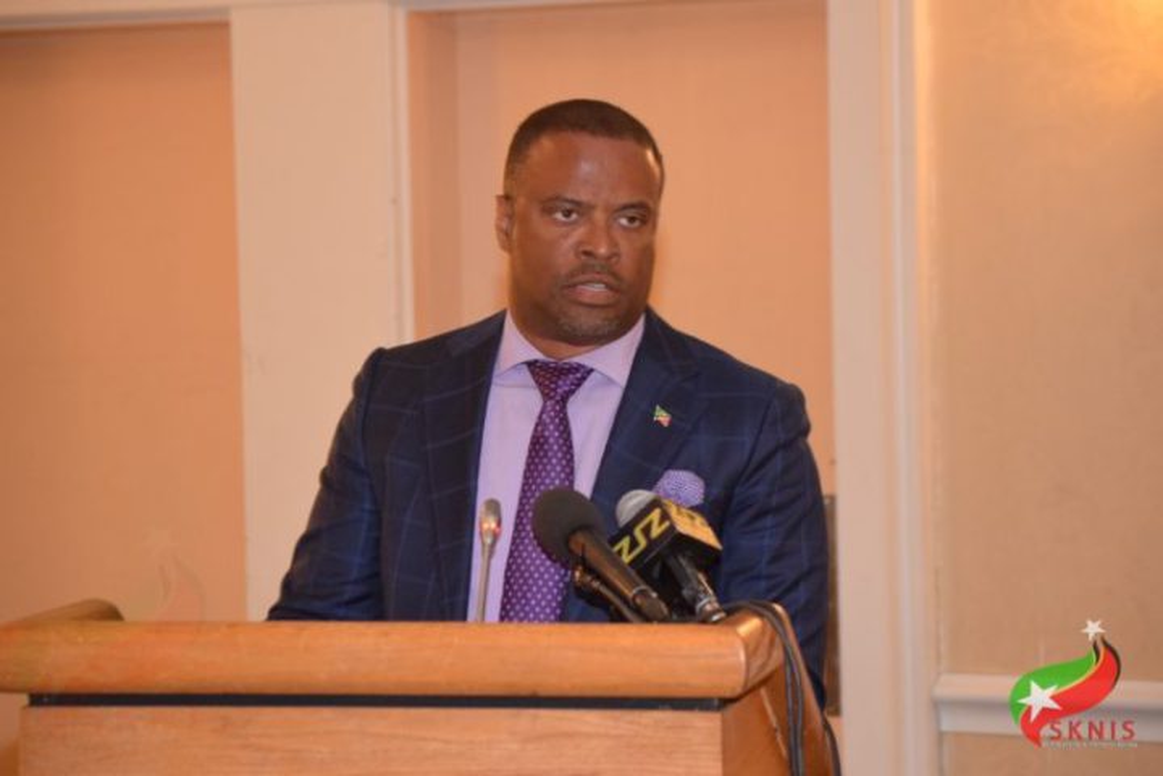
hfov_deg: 16.1
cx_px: 582
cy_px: 388
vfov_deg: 10.8
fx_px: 4119
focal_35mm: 128
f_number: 5.6
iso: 1600
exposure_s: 1/50
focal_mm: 85
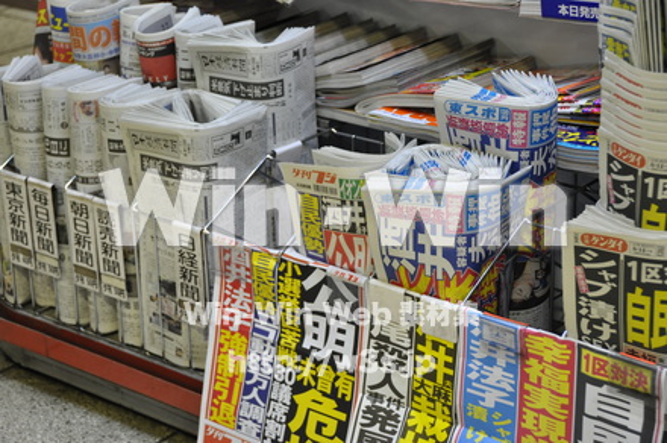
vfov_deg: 16.2
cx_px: 334
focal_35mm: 84
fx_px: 1554
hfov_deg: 24.2
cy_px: 222
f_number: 4.8
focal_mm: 56
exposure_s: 1/50
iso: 800
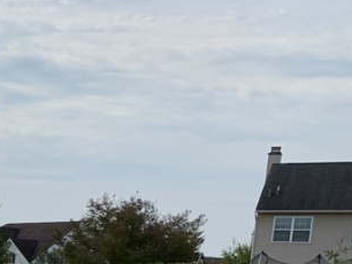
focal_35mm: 87
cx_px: -215
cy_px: 411
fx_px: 885
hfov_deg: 19.0
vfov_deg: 15.5
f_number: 1.8
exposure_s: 1/2611
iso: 25
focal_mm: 4.25
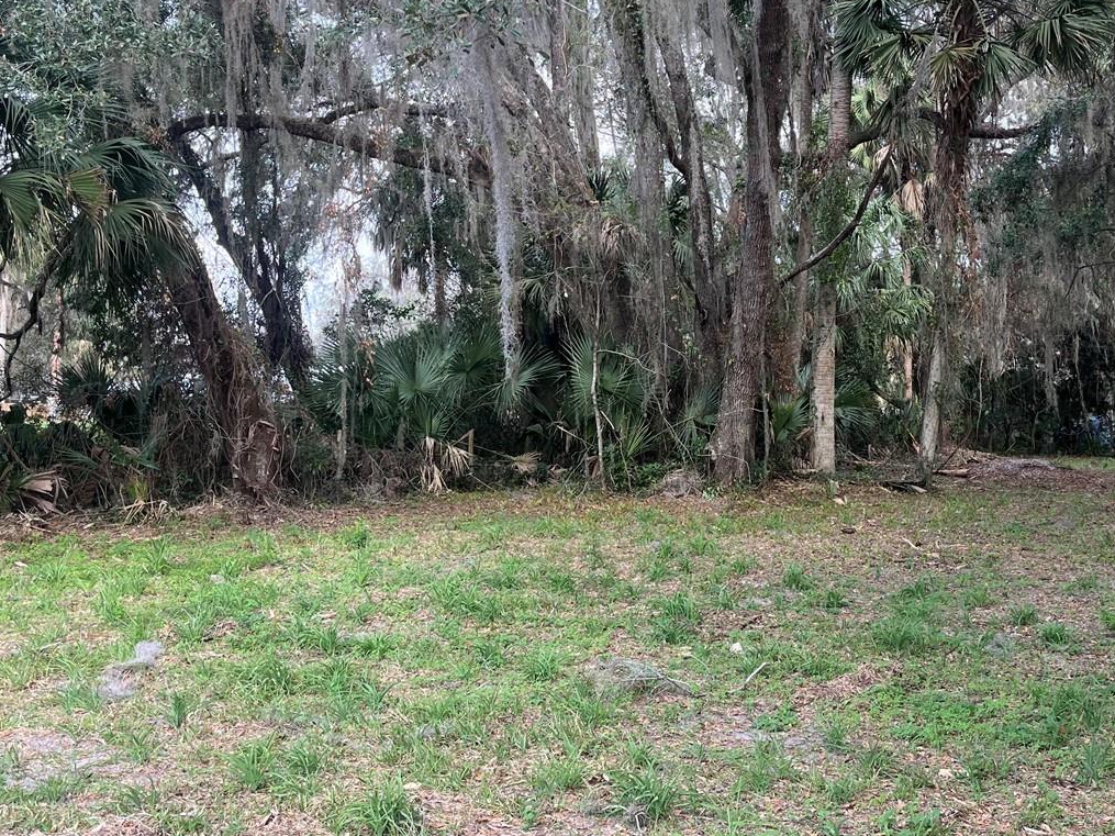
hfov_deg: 45.4
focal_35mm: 41
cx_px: 687
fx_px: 1320
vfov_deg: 35.1
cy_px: 390
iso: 50
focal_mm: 5.1
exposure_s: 1/296
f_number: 1.6
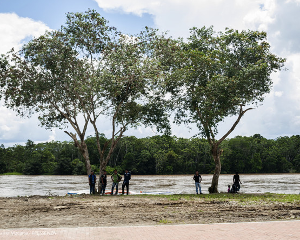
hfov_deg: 47.9
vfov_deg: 39.2
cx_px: 142
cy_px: 121
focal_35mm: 38
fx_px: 337
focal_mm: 18
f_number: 5
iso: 100
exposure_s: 1/500
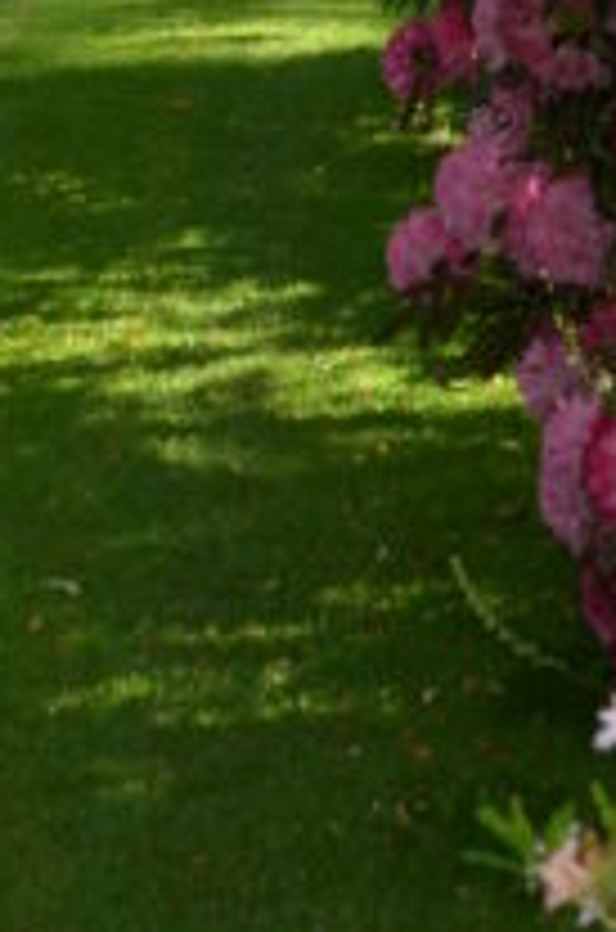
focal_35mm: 185
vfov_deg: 10.5
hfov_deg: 7.3
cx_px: -153
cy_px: -734
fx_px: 4784
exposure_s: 1/200
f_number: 5.6
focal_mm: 25
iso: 100
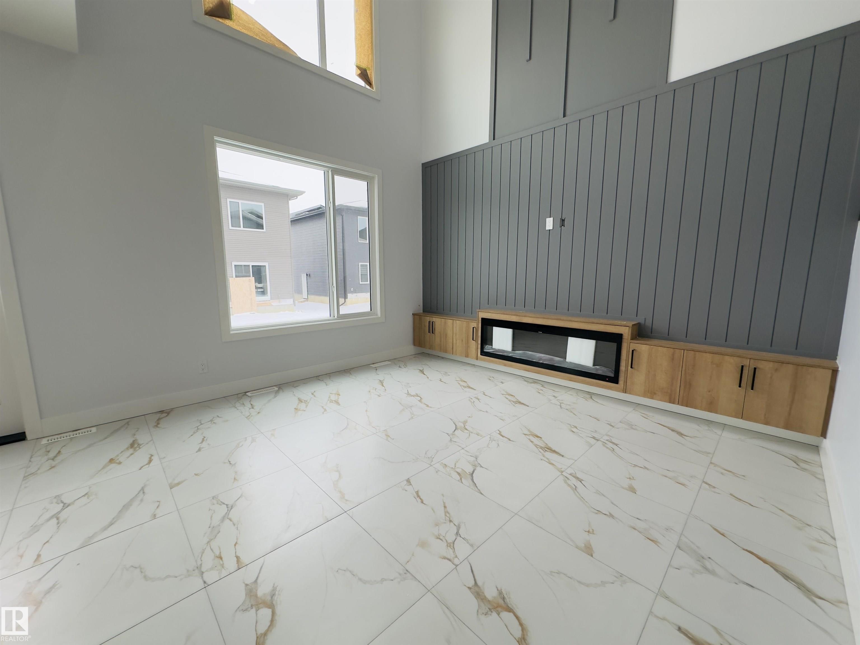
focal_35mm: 14
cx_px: 430
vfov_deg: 85.7
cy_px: 322
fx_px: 348
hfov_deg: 102.1
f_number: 2.2
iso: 80
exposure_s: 1/120
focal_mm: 2.22
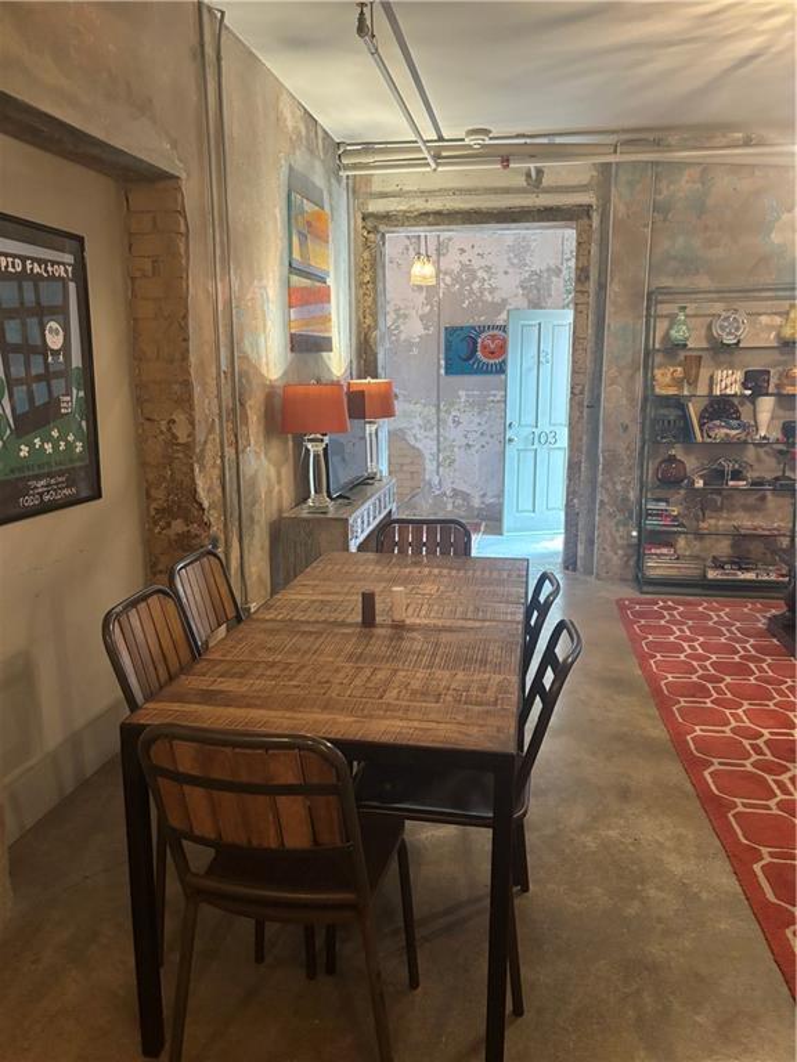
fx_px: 798
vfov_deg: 67.3
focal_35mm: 26
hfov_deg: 53.1
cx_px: 398
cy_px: 531
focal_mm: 5.96
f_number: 1.6
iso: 500
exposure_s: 1/60
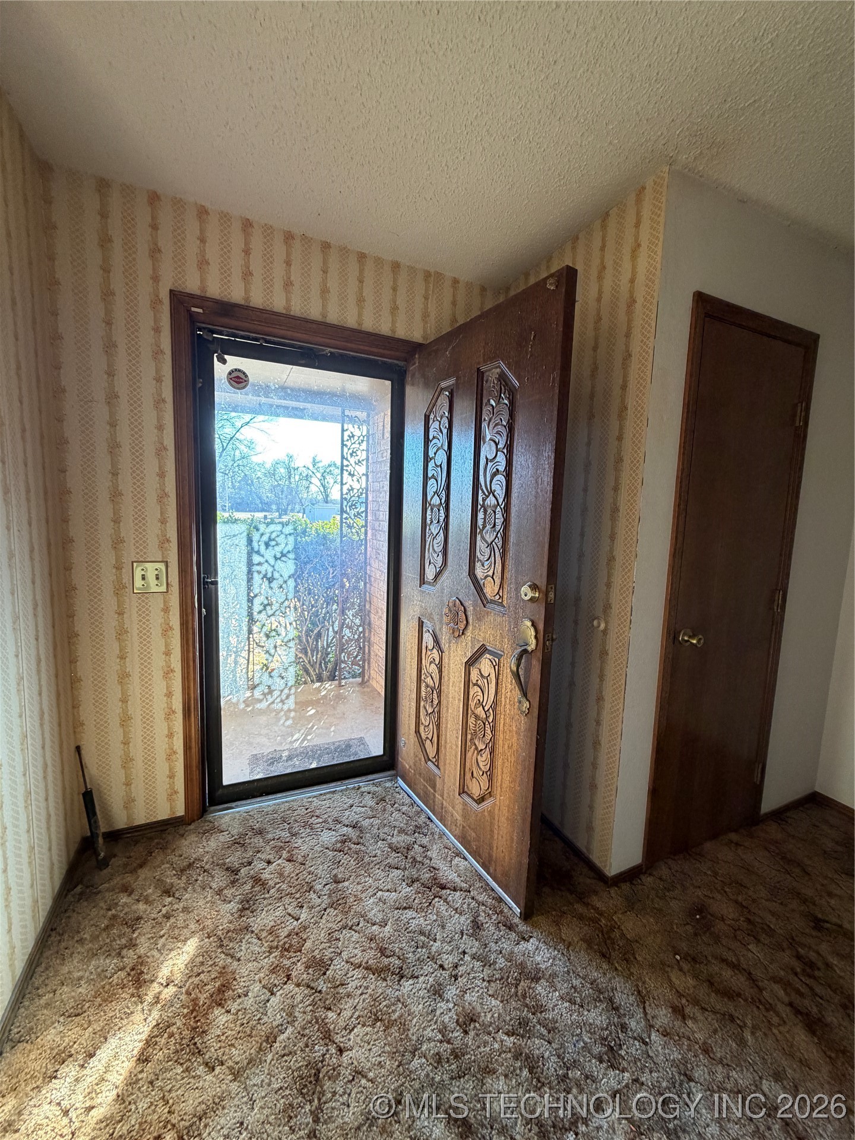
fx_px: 461
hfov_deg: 85.7
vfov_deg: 102.1
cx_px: 428
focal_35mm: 14
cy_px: 570
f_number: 2.2
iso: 250
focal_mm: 2.22
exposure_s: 1/121
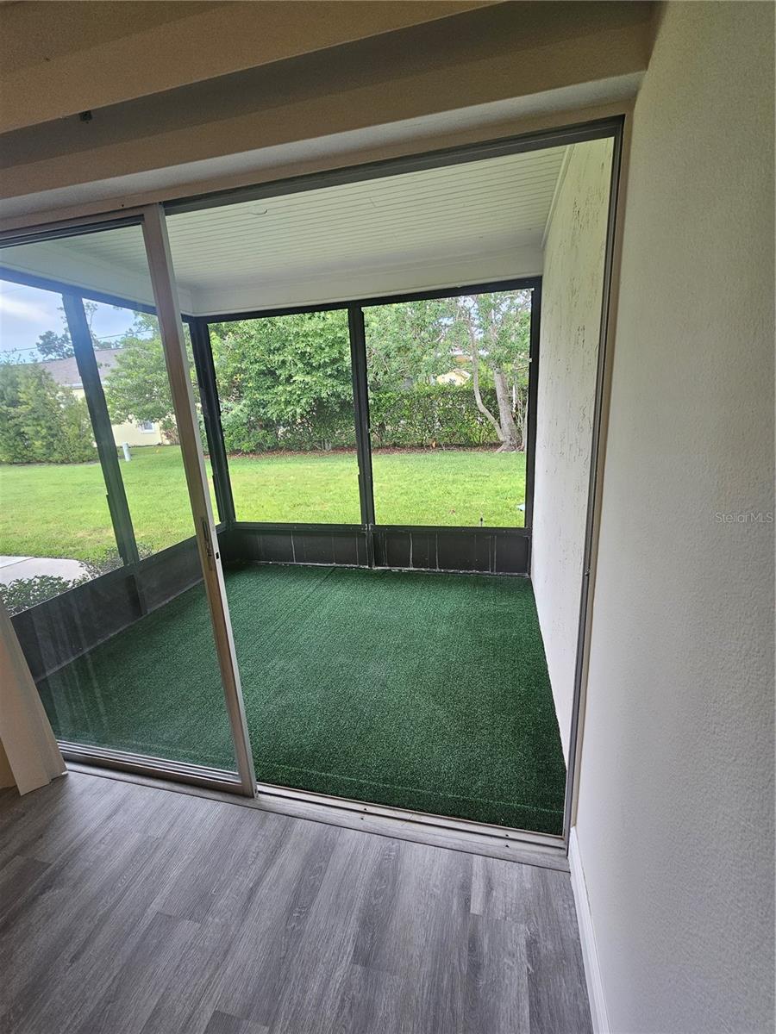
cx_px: 388
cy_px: 517
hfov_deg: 89.9
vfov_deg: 106.2
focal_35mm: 13
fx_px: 389
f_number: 2.2
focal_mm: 2.2
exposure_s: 1/60
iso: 80
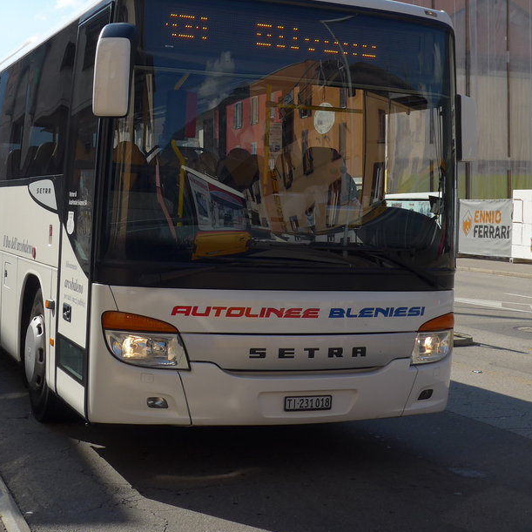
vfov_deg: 28.9
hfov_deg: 29.0
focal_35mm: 59
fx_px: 1026
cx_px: 210
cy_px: 183
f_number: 2.8
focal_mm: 7
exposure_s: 1/1600
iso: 80
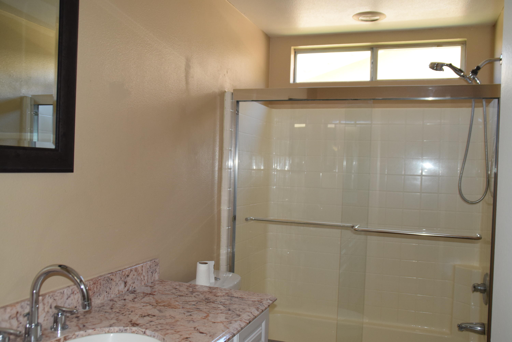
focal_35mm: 33
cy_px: 171
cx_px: 256
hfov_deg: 57.2
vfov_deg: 40.0
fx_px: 469
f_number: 5.6
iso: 800
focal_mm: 22
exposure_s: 1/125
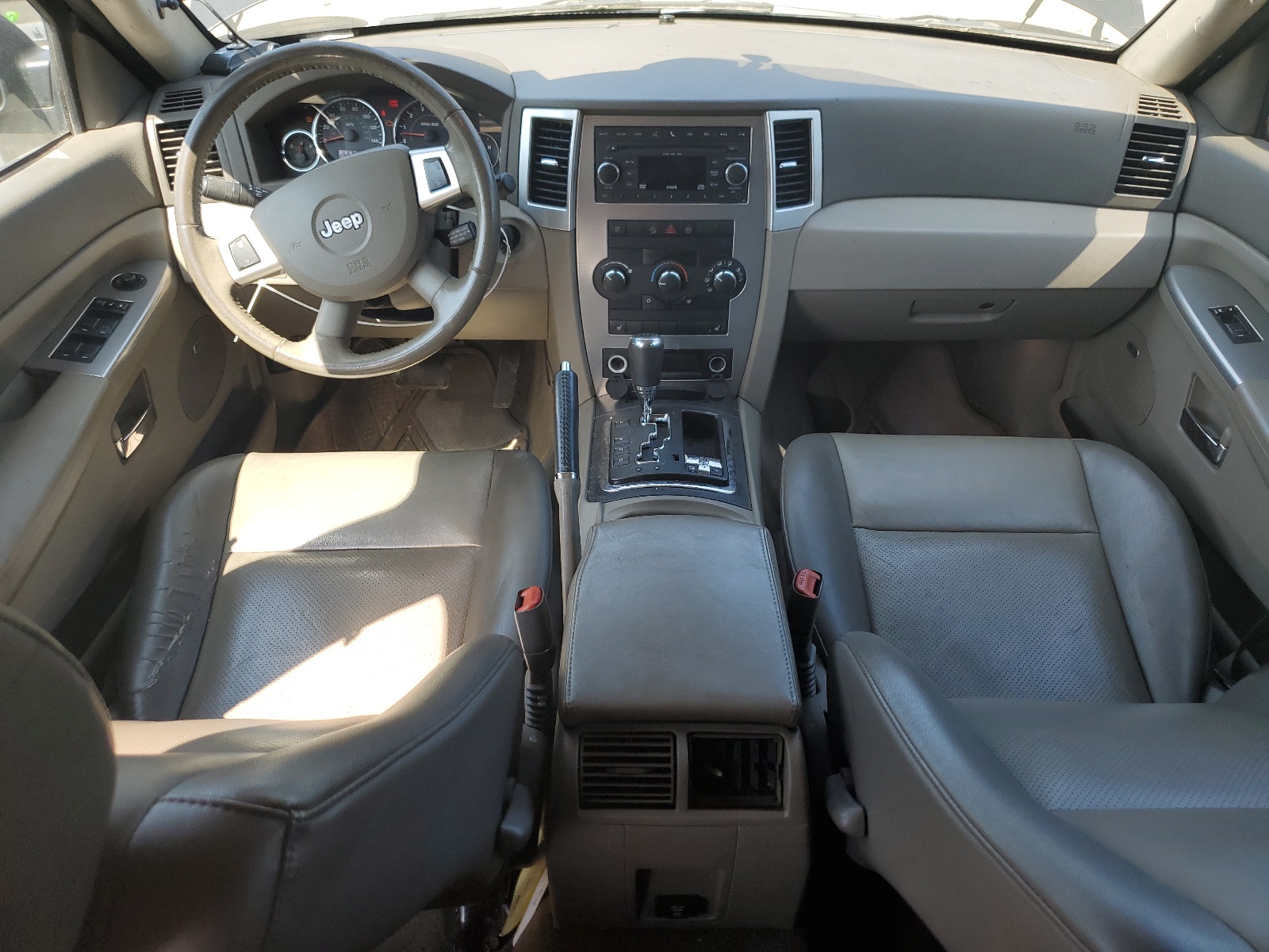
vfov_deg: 53.1
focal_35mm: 26
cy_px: 476
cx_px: 634
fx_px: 953
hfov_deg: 67.3
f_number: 1.5
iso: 50
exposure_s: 1/303
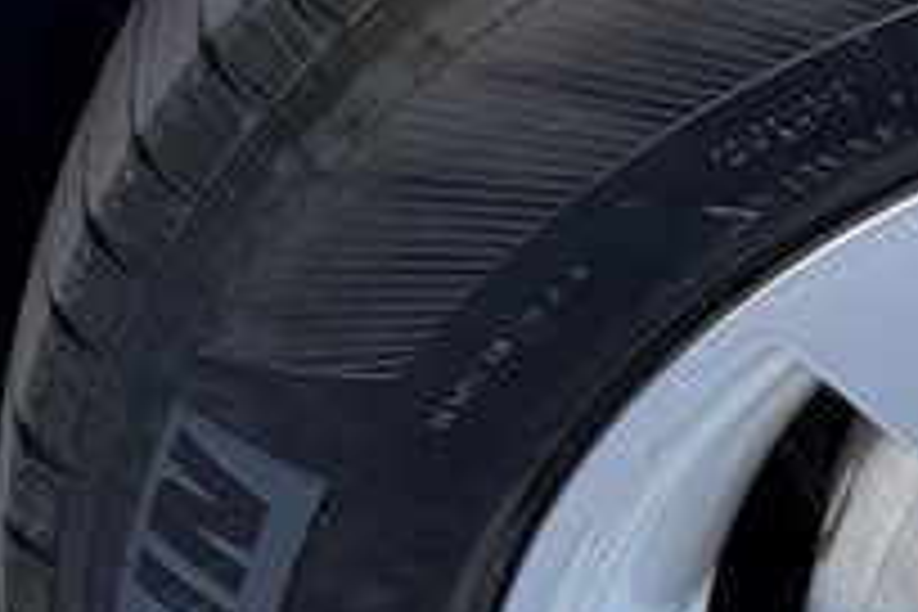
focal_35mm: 125
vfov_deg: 11.0
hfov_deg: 14.7
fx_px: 3187
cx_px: 1566
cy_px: 279
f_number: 1.78
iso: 80
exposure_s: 1/177
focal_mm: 6.76
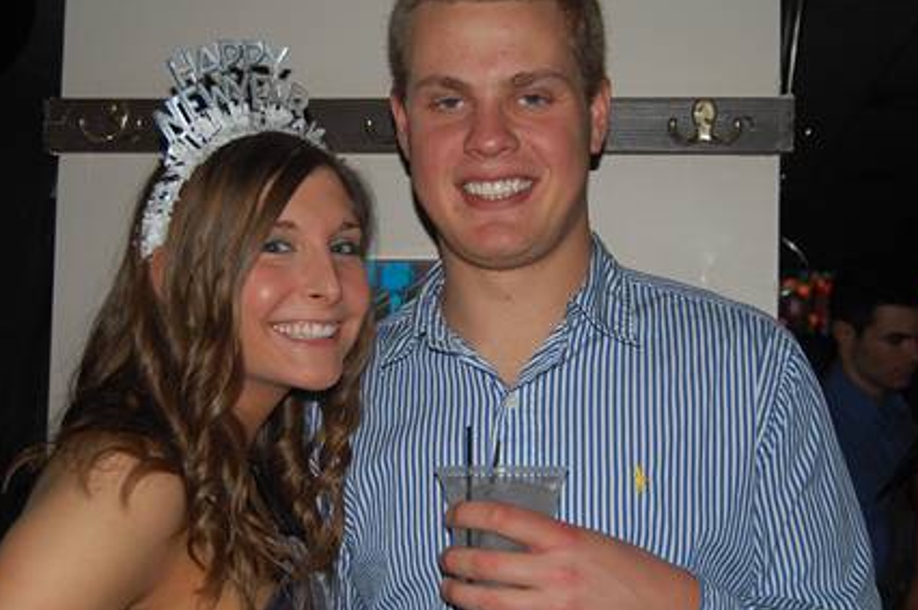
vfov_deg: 24.7
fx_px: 1390
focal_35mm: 55
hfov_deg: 36.5
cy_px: 282
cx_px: 416
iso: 400
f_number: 4.5
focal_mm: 31
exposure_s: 1/60
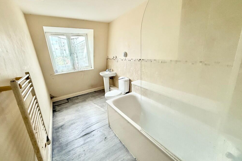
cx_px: 120
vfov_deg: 77.3
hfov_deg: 100.4
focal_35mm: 15
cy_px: 80
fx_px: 101
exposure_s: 1/99
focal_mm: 2.22
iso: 160
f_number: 2.2
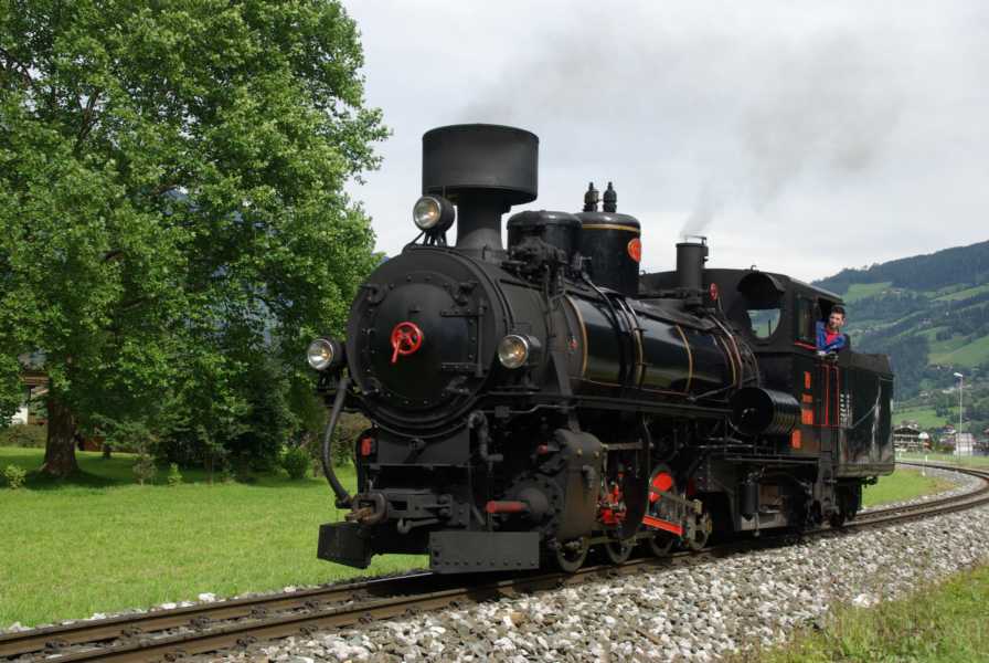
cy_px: 332
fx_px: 1650
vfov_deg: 22.7
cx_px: 494
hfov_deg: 33.4
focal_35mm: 60
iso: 140
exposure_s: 1/180
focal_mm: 40
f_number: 8
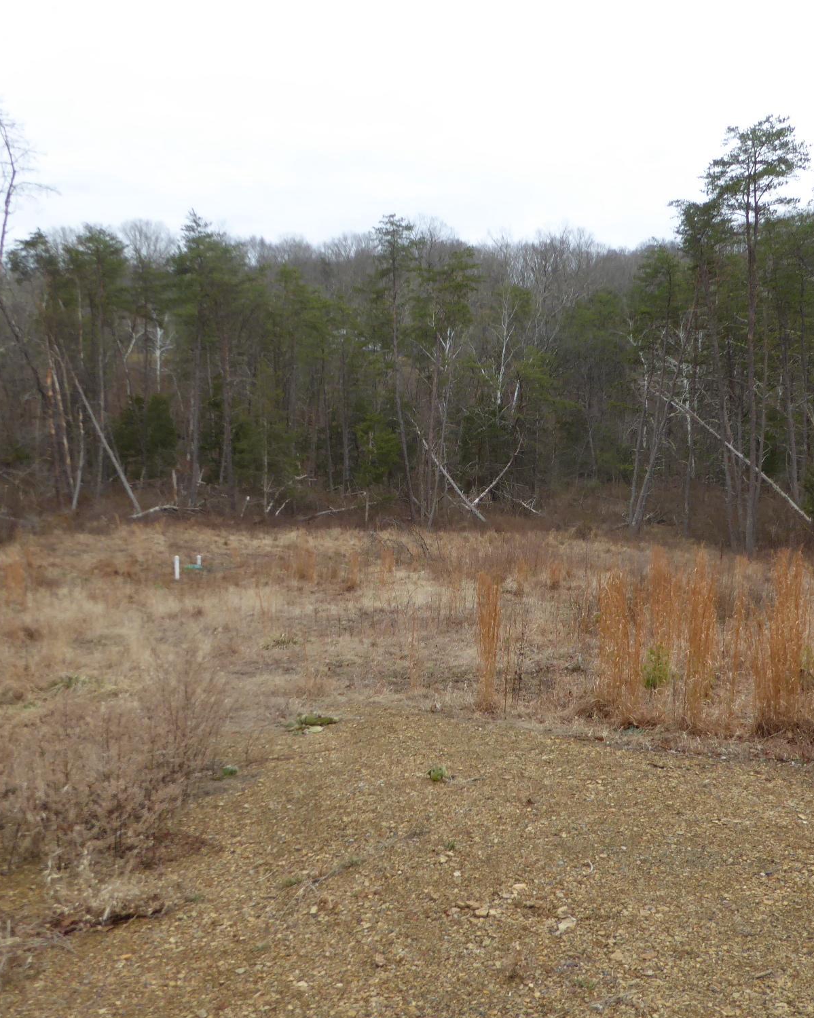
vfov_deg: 55.7
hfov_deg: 45.8
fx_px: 964
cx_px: 405
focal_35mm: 32
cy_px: 509
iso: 100
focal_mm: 4.3
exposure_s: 1/160
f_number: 4
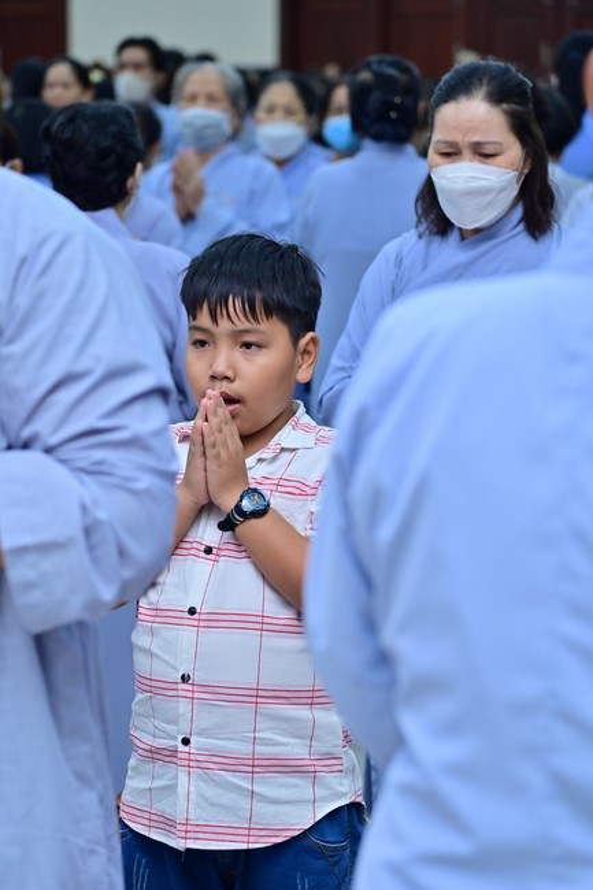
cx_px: 296
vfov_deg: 17.1
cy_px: 445
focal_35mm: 120
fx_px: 2966
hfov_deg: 11.4
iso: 1250
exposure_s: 1/125
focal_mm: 120
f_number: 5
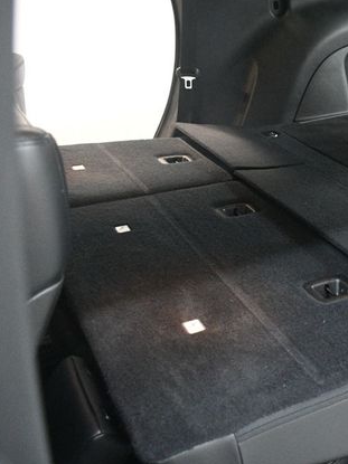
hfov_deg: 33.5
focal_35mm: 40
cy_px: 233
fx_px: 536
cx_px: 332
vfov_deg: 46.8
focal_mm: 18
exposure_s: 1/60
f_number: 3.5
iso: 5000
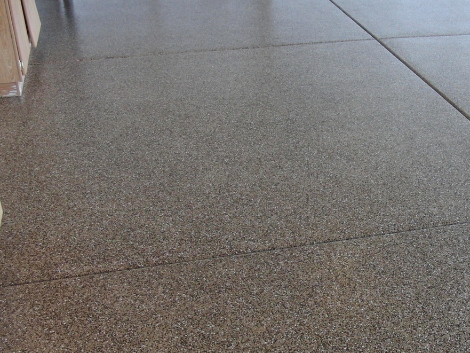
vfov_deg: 26.0
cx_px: 343
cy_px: 222
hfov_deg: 33.8
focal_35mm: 56
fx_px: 760
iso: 250
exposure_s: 1/80
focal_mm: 6.42
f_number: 3.6
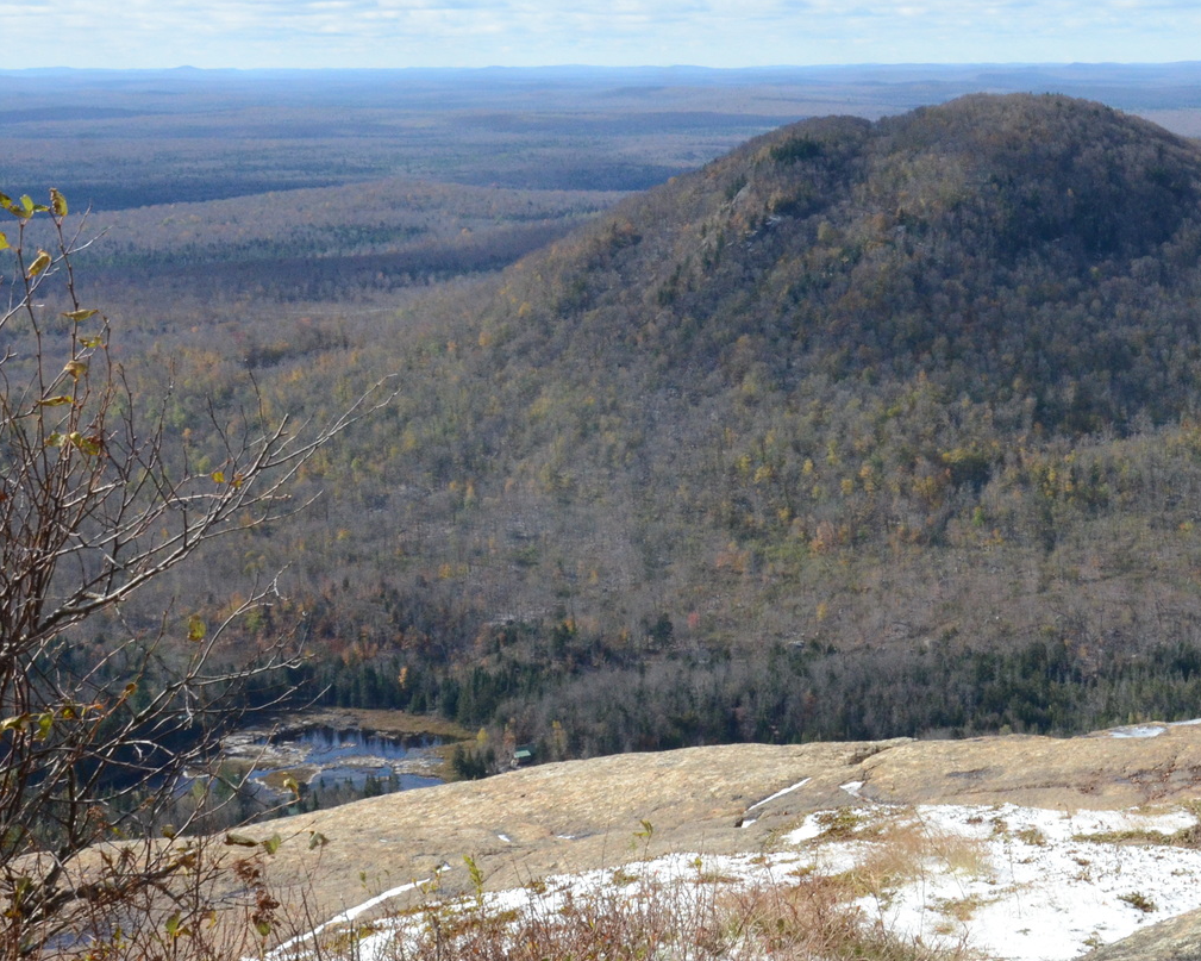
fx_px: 2772
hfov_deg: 23.7
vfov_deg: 19.5
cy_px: 207
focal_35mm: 78
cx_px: 1093
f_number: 16
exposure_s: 1/1000
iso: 1600
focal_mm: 28
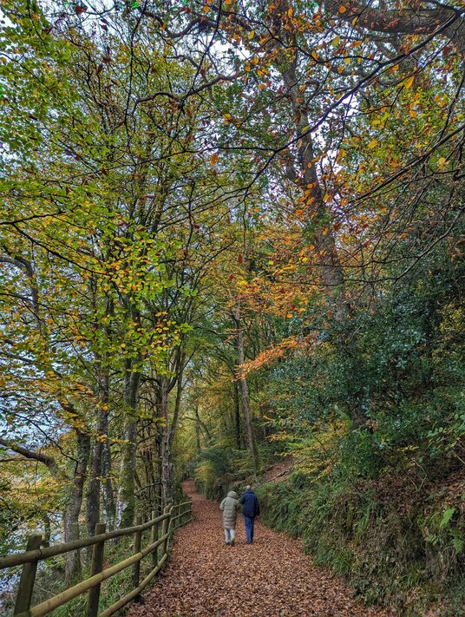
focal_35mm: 24
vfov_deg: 71.5
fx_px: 428
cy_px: 308
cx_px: 232
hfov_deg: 57.0
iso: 316
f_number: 1.85
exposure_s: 1/302
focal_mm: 6.81
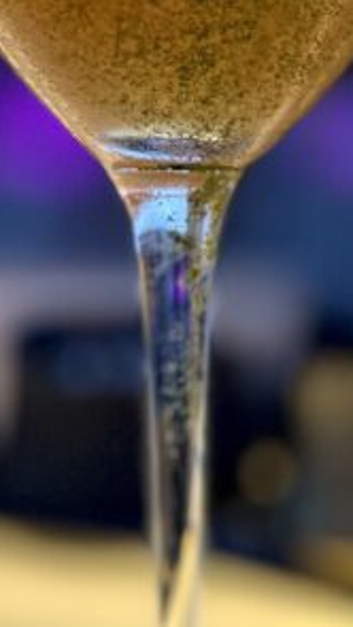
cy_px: 278
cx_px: 595
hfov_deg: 11.8
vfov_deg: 22.2
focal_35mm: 96
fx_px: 1597
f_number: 1.5
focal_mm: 5.7
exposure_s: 1/121
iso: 125
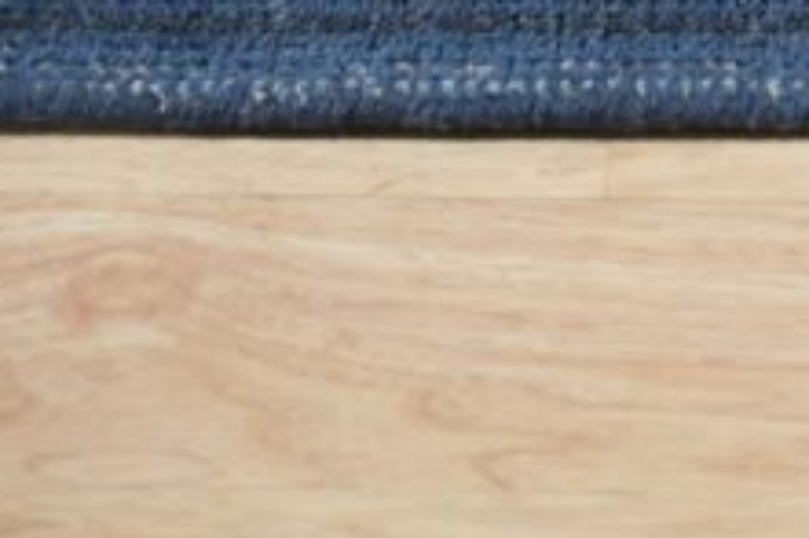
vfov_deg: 11.3
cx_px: 955
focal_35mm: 119
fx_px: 2664
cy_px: -121
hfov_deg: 16.6
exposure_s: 1/160
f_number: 4
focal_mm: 43.6
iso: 500
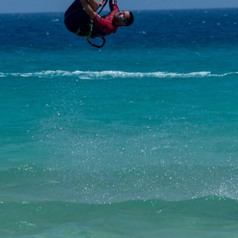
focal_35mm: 719
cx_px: 82
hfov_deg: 2.4
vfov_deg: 2.4
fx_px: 5593
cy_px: 25
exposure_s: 1/1250
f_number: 5
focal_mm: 200
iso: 100
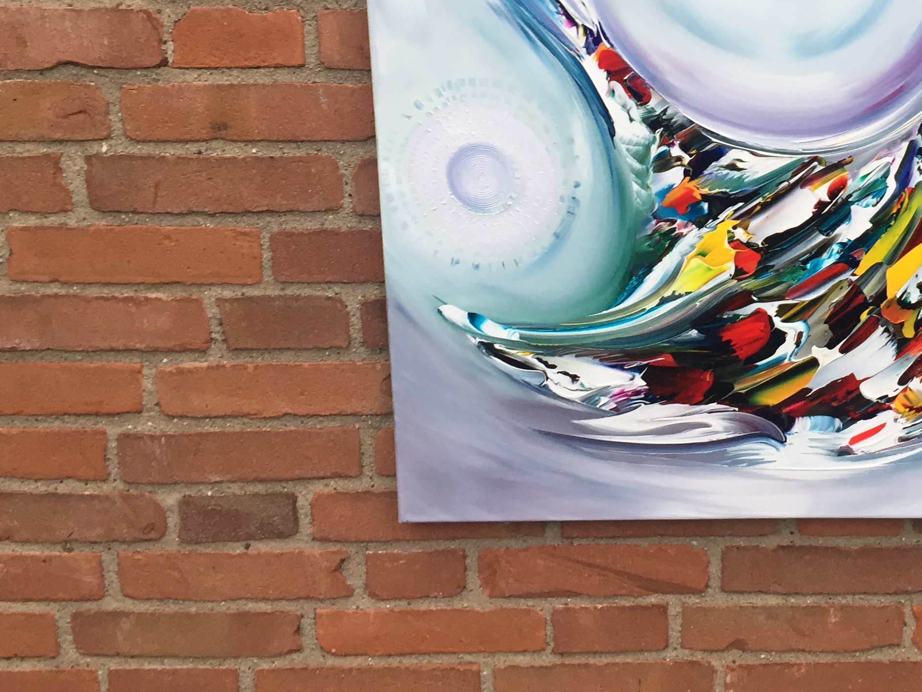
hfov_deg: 37.0
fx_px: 1332
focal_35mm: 50
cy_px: 129
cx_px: 726
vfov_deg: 28.4
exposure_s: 1/33
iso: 32
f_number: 2.2
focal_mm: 4.15
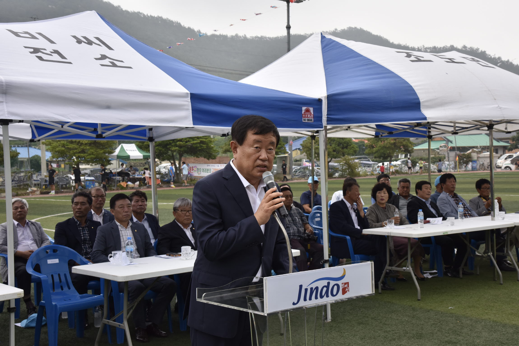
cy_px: 173
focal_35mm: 50
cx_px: 260
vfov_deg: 27.0
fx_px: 721
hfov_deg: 39.6
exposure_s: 1/200
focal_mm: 50
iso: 640
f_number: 13
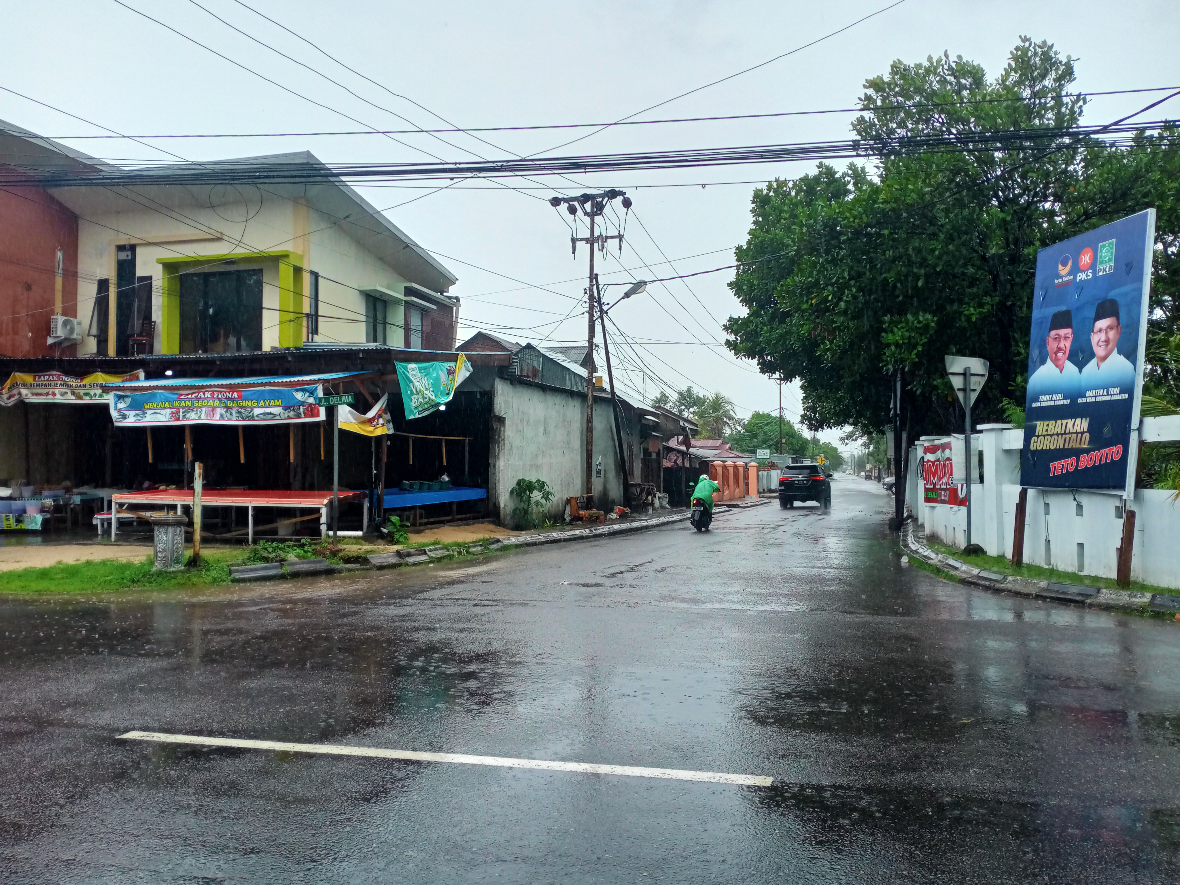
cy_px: 442
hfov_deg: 63.4
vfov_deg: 49.7
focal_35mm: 28
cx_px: 590
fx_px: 954
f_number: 1.8
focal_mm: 4.05
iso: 111
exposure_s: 1/293
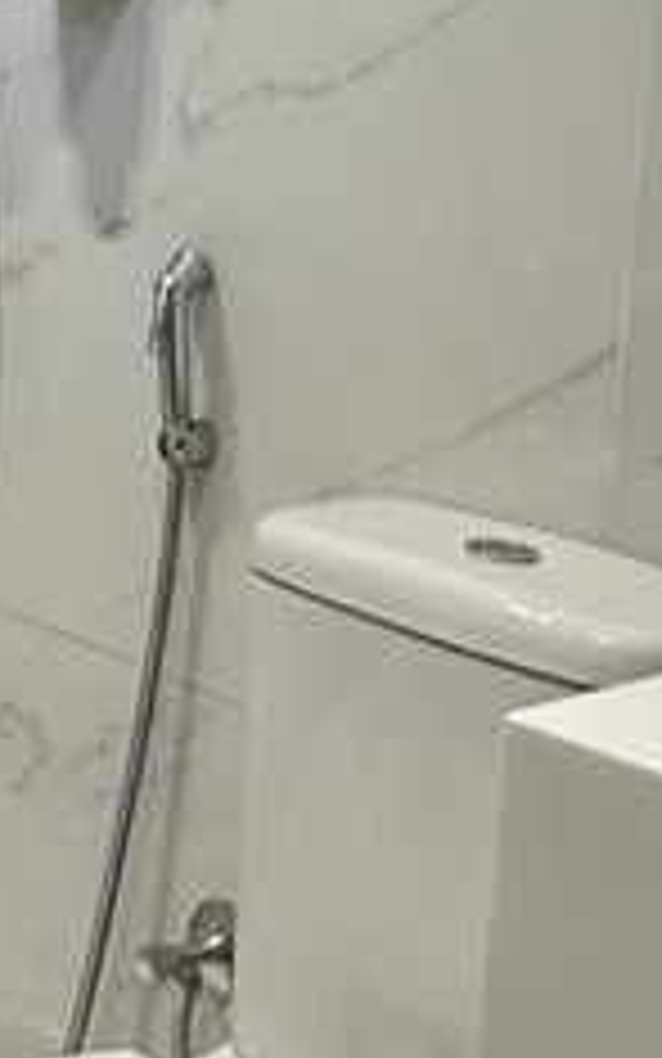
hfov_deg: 15.5
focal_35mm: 81
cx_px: -158
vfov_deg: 25.0
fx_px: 2337
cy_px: 162
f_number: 2.2
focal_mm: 2.22
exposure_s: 1/100
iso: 125
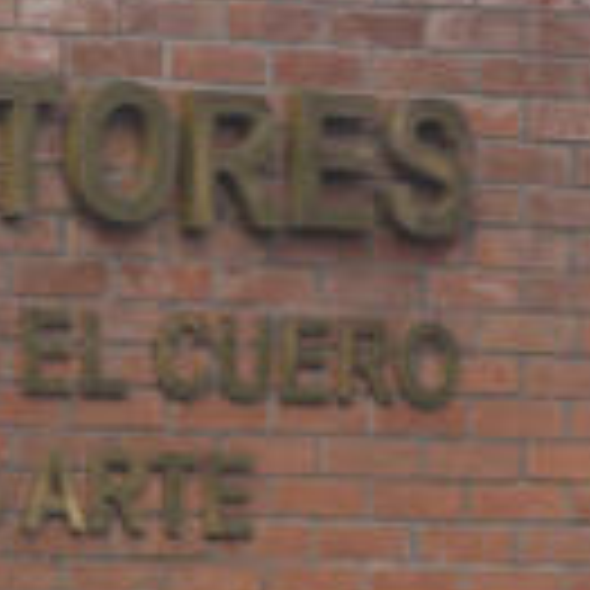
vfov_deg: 1.8
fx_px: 18878
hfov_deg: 1.8
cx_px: 185
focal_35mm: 979
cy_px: 876
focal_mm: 160
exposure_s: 1/1000
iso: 400
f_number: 4
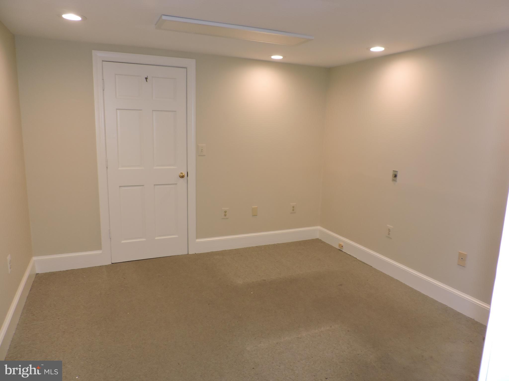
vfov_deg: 56.8
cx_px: 254
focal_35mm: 24
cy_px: 190
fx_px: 353
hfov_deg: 71.6
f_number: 3
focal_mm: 4.3
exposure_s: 1/40
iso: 200
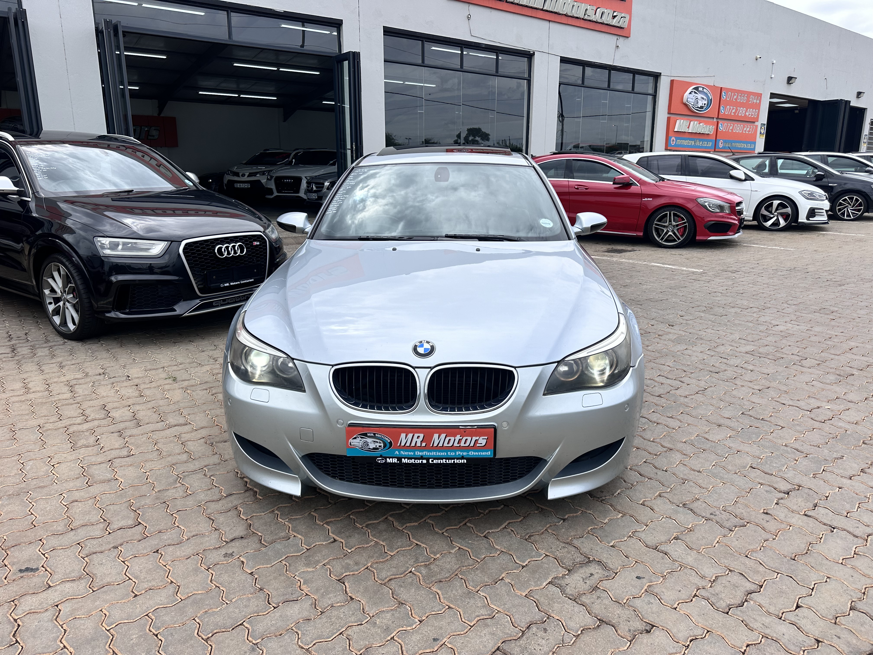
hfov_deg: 71.6
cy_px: 328
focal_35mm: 24
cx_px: 436
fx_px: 605
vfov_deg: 56.8
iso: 80
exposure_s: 1/3597
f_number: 1.78
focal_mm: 6.86
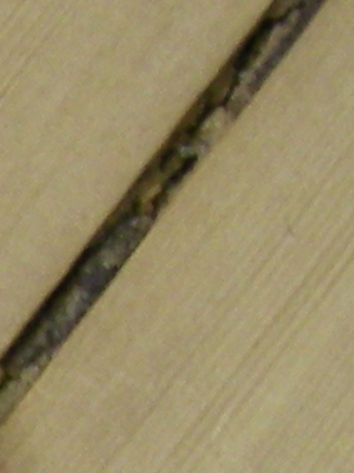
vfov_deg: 6.2
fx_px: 4218
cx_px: -904
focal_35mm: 309
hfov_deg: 4.5
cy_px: 1007
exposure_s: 1/50
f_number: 3.3
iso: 125
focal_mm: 6.3
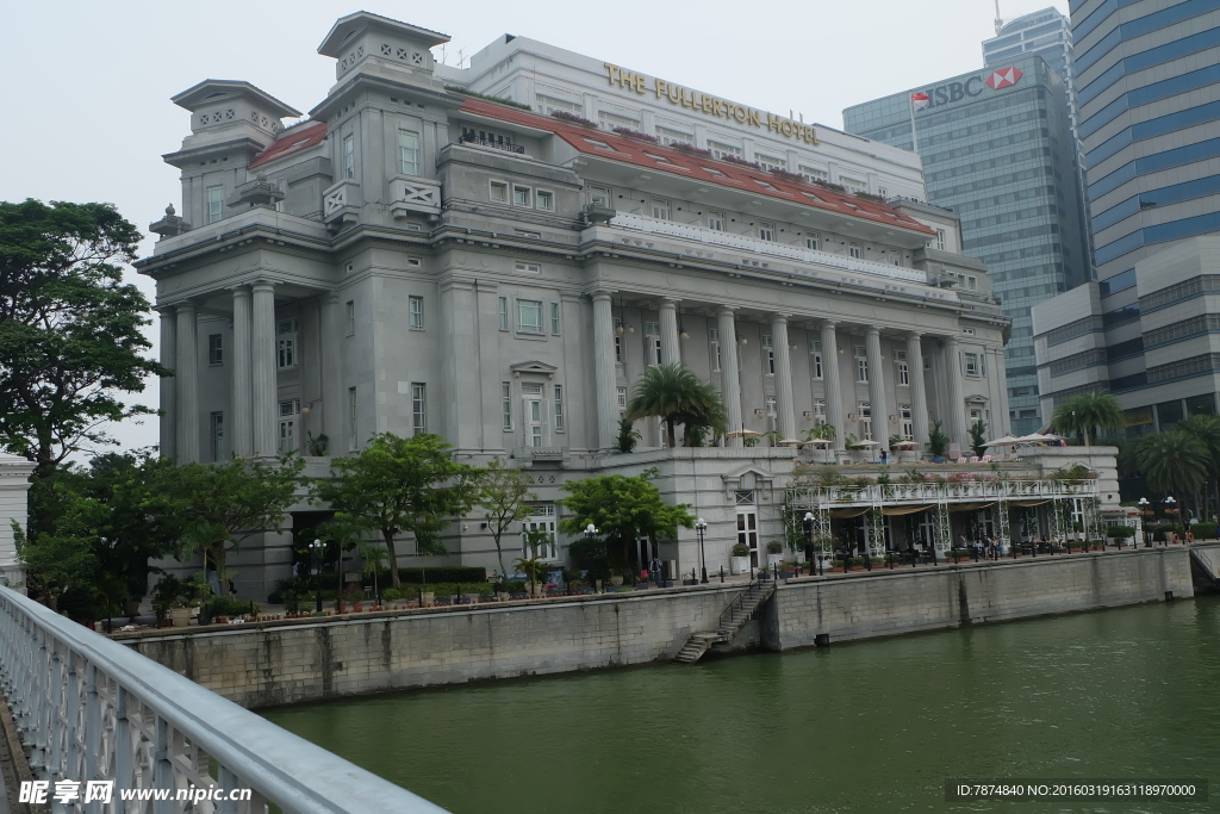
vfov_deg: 43.6
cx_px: 610
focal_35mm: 30
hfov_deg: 61.9
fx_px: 1017
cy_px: 407
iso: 400
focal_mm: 20.1
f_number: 9
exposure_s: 1/400
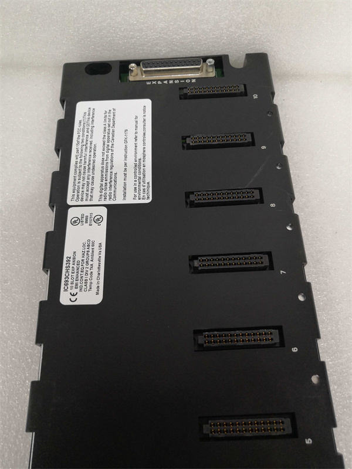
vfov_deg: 65.3
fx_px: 366
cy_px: 234
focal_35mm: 27
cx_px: 176
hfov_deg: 51.4
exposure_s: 1/33.3
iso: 250
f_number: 1.8
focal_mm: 3.95
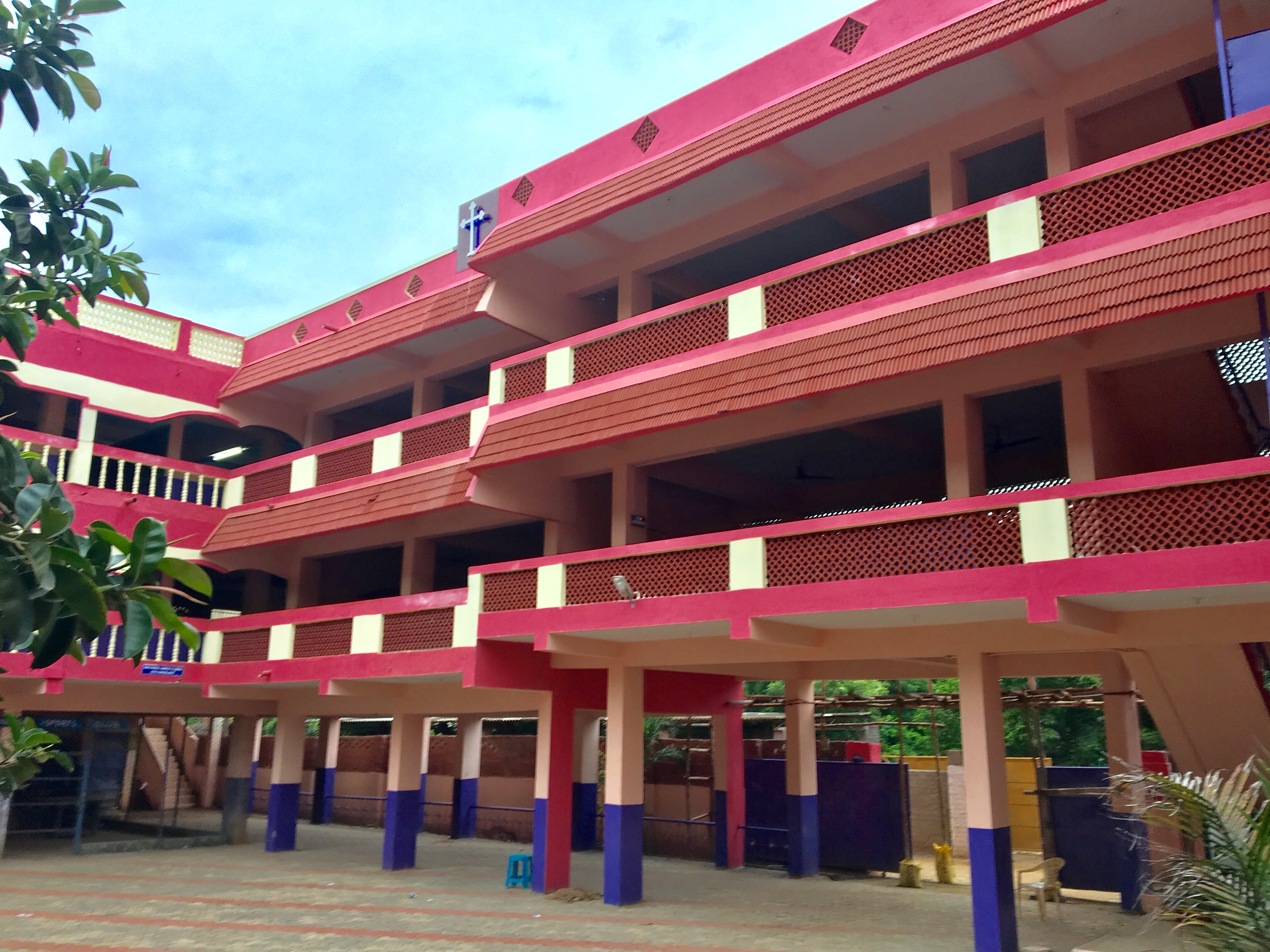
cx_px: 635
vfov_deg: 48.2
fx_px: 1064
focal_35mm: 29
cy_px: 476
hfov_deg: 61.7
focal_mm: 4.15
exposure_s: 1/50
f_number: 2.2
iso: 25
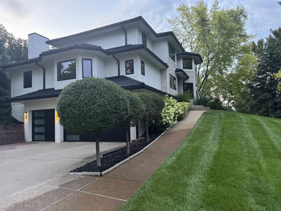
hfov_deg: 71.6
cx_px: 140
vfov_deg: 56.8
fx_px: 195
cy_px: 106
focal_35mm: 24
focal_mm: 6.76
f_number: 1.78
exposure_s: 1/60
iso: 500
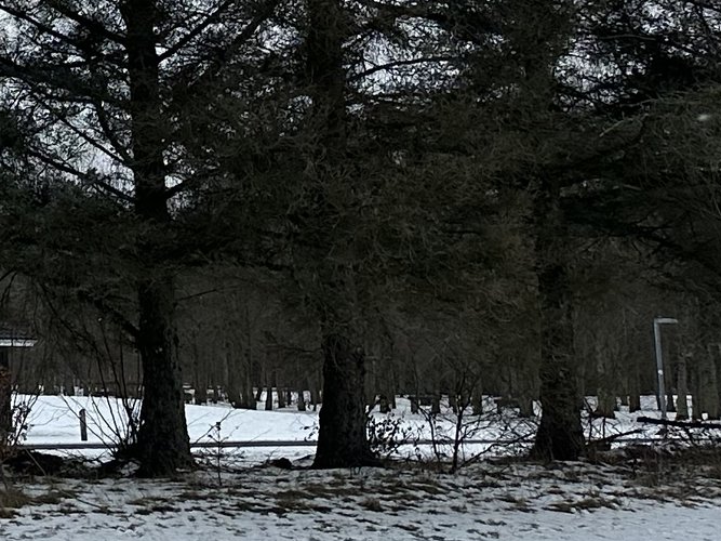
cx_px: -869
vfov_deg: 13.5
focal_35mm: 108
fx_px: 2249
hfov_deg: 14.1
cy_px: 4
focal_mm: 6.86
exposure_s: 1/2809
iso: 80
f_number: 1.78
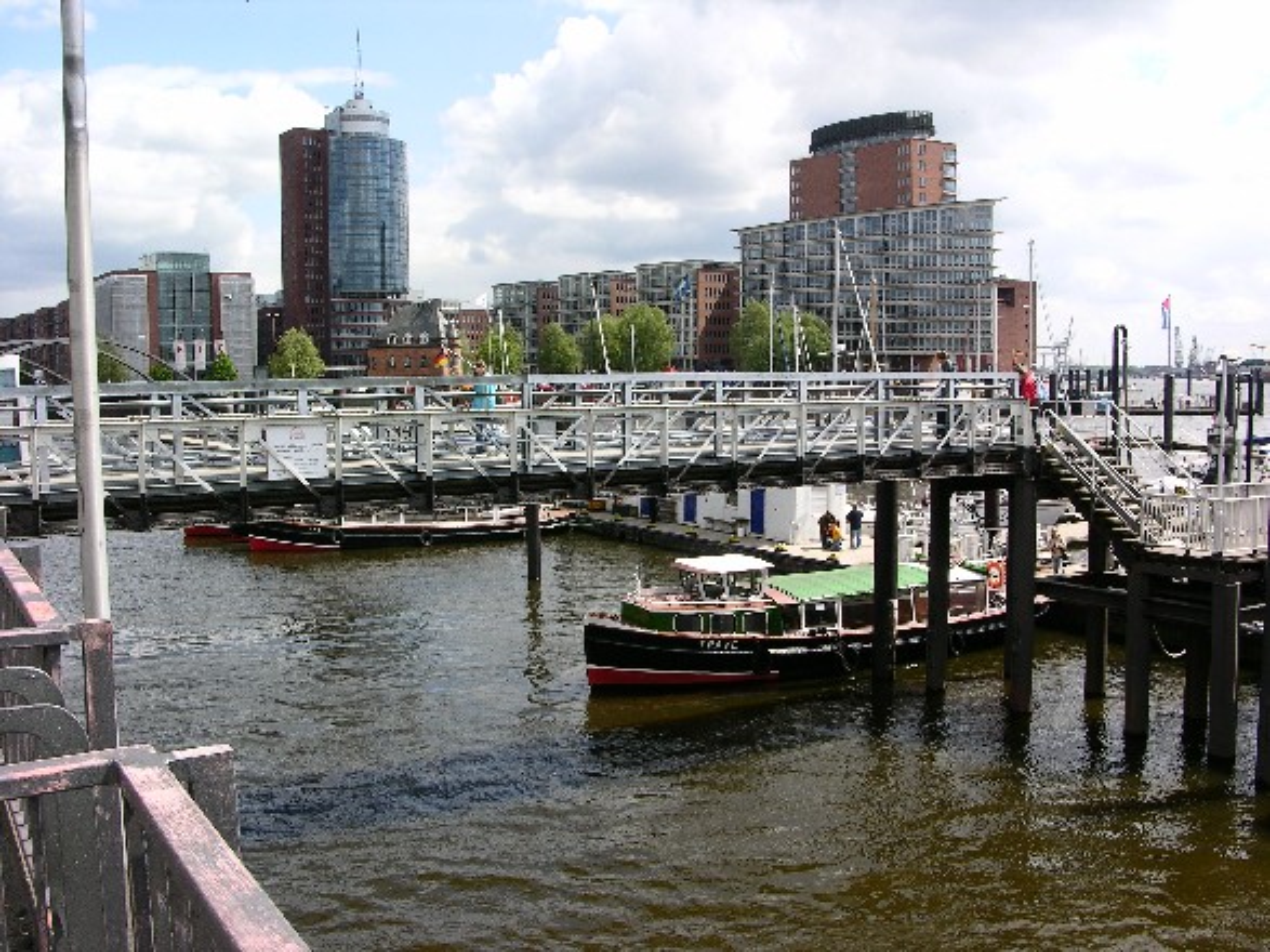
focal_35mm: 35
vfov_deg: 40.7
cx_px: 635
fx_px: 1284
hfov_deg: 52.6
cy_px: 476
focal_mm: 8.9
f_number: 8
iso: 50
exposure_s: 1/109
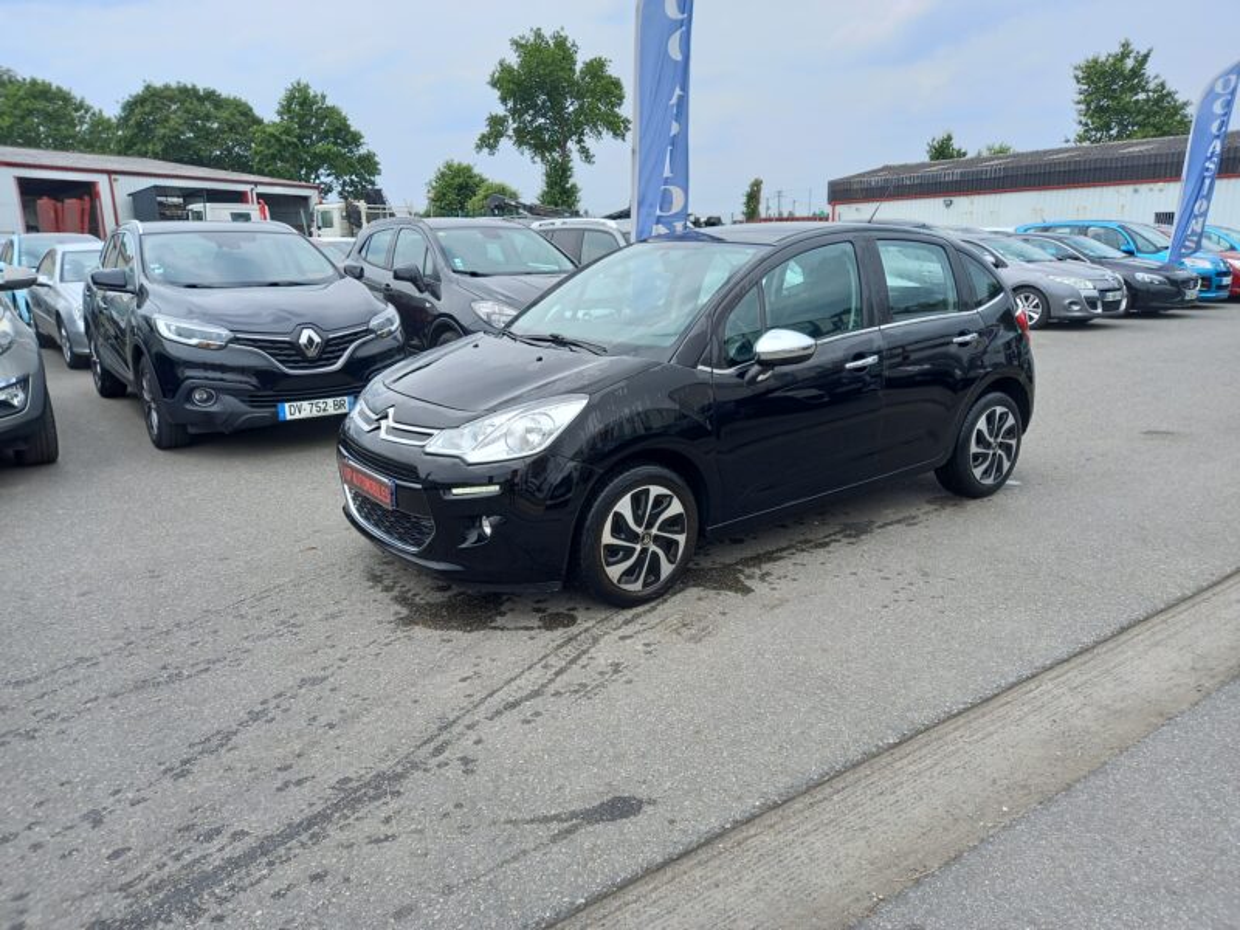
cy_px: 465
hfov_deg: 69.4
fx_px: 896
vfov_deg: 54.9
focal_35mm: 25
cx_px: 620
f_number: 2
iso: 25
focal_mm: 4.6
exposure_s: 1/387
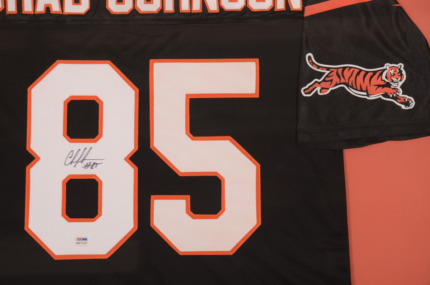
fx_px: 1877
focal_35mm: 158
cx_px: 215
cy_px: 142
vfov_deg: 8.7
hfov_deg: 13.1
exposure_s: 1/160
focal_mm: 105
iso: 200
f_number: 10
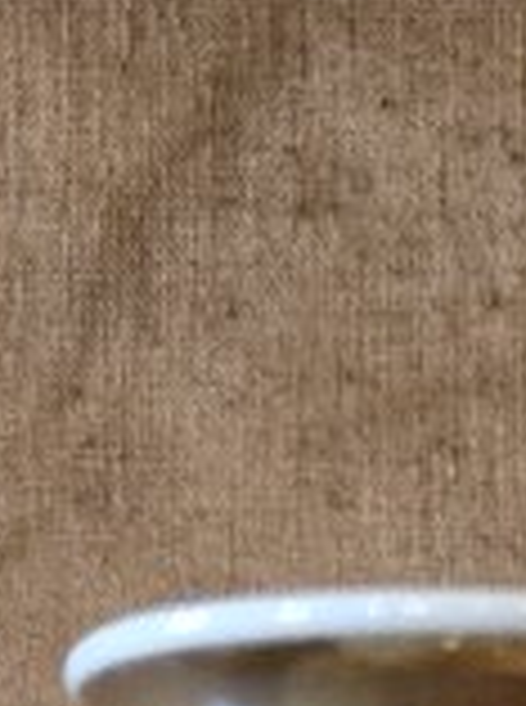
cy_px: 1961
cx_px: 1524
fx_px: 3580
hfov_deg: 7.5
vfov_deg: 9.4
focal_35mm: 176
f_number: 1.8
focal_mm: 5.4
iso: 2000
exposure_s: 1/100
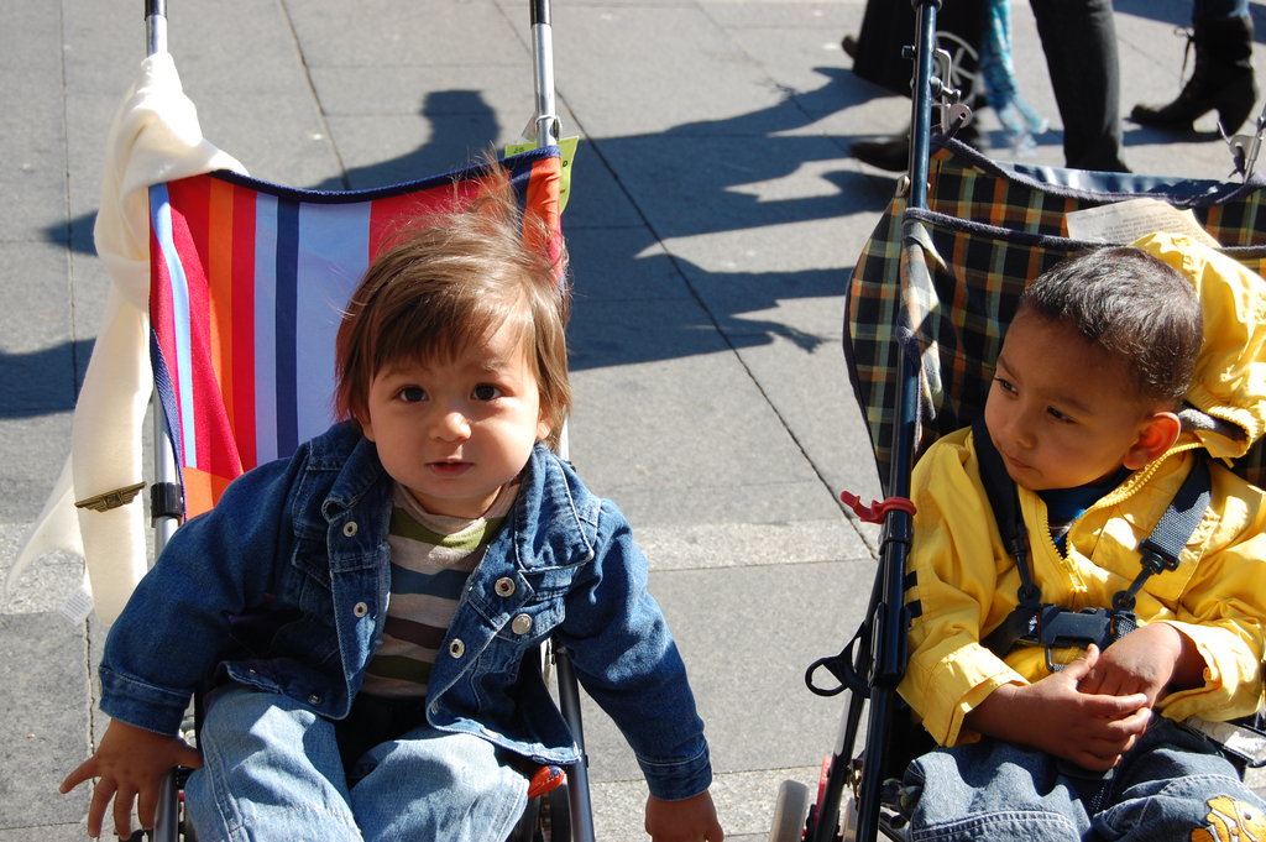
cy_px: 421
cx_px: 633
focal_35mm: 63
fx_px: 2214
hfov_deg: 31.9
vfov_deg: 21.5
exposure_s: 1/250
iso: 200
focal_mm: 42
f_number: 8
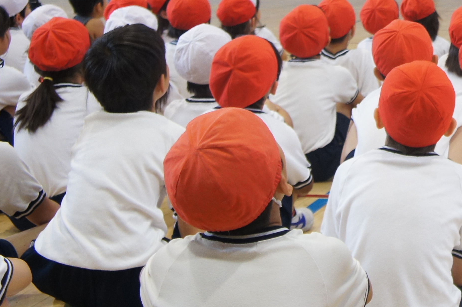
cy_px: -71
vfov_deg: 12.8
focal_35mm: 104
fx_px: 1333
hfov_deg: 18.6
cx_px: 558
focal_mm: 26
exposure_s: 1/160
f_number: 4
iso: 1000
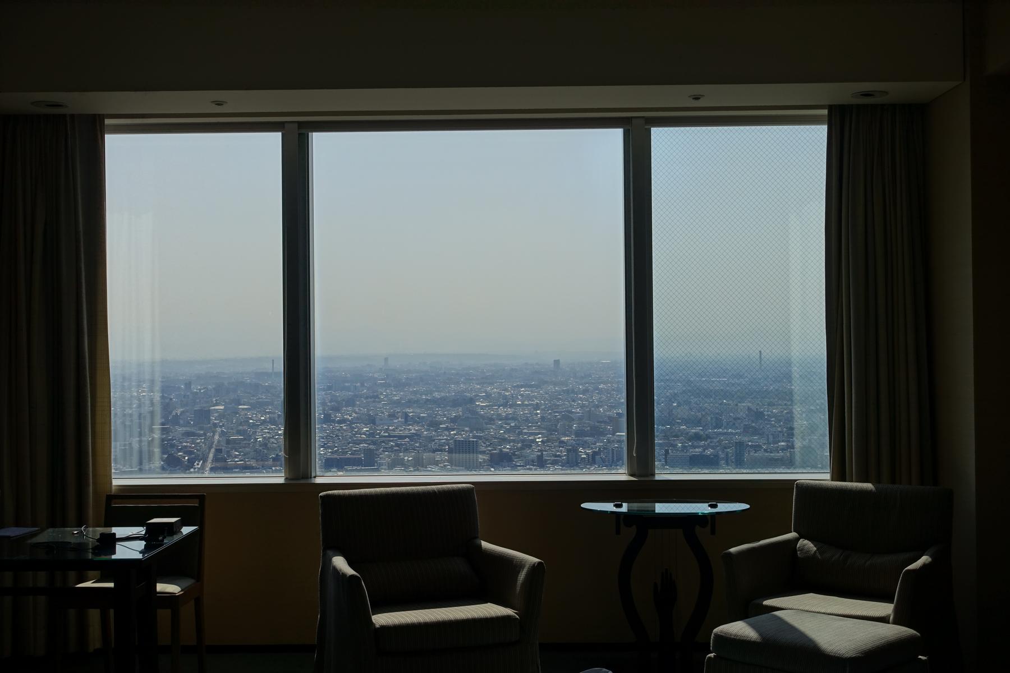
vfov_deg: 28.6
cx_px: 505
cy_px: 336
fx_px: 1319
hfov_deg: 41.9
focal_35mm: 47
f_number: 4
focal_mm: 17.06
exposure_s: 1/160
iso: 125
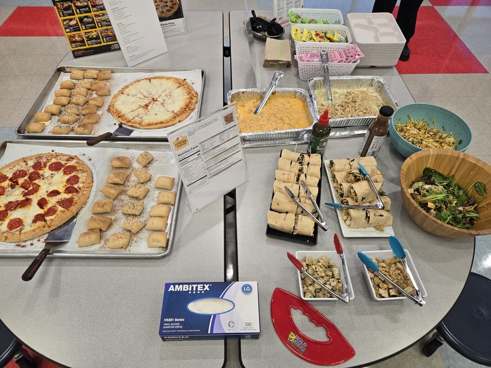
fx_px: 326
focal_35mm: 23
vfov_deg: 58.9
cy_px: 184
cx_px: 246
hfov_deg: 73.9
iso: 100
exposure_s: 1/120
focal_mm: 5.4
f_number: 1.8
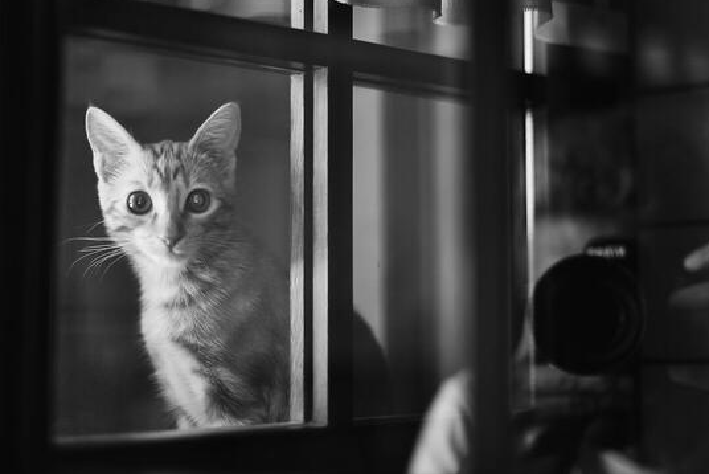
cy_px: 215
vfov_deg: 24.2
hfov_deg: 35.6
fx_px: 1103
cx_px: 374
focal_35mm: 56
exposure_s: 1/80
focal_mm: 50
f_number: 1.4
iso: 1400
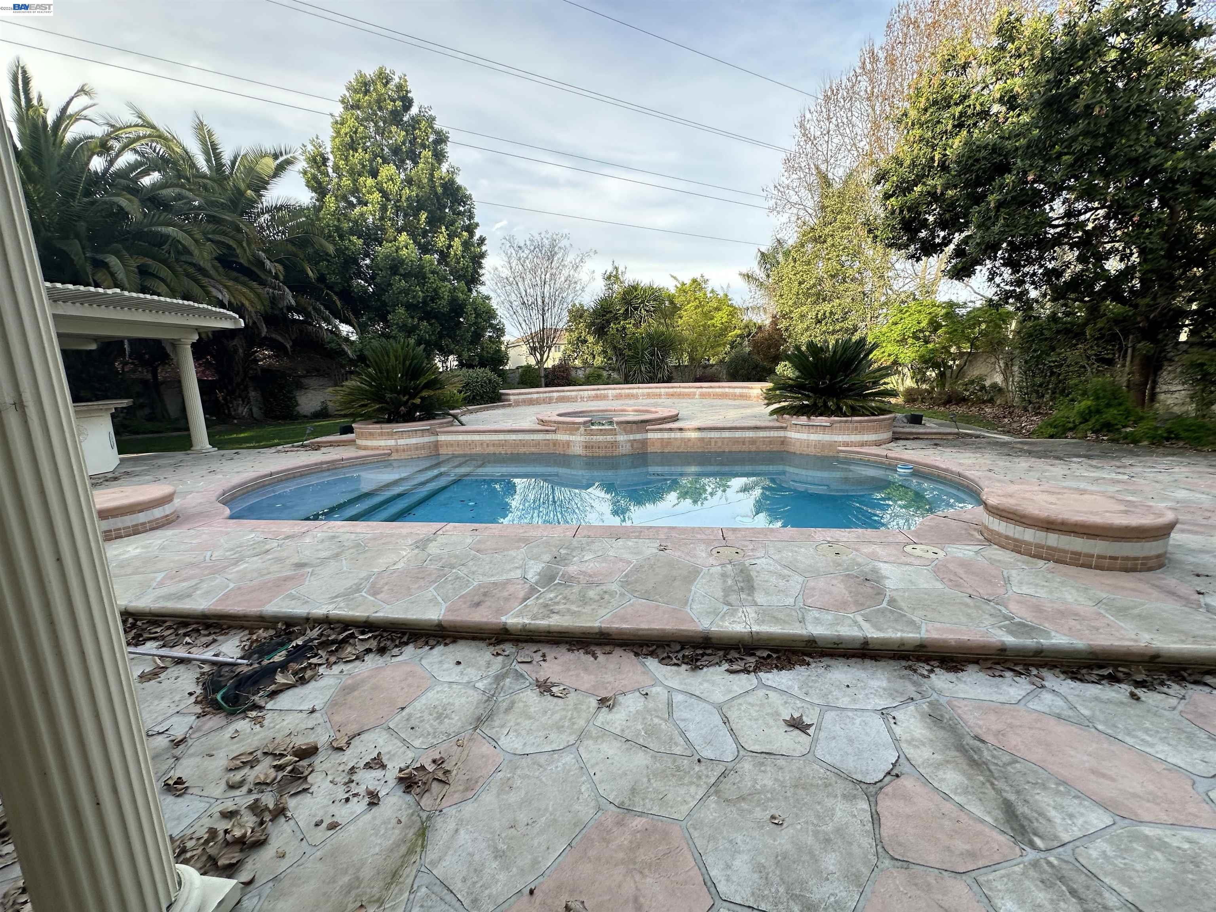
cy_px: 456
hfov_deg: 102.1
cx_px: 608
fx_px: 492
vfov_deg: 85.7
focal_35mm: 14
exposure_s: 1/267
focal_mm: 2.22
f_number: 2.2
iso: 40
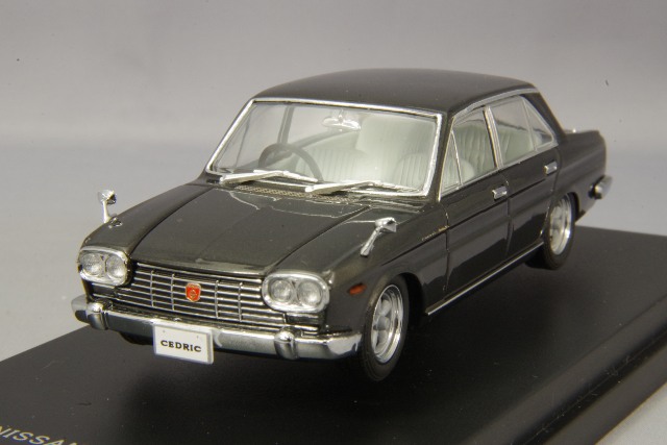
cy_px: 222
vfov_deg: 12.2
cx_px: 334
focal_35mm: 112
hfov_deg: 18.3
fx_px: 2075
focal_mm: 75
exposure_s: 1/2.5
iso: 800
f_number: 32
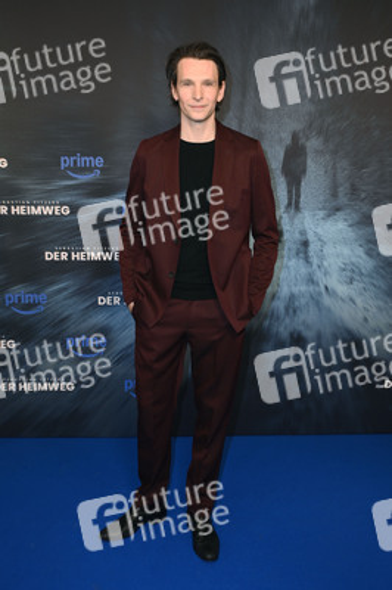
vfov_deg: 53.2
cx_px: 196
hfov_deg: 36.8
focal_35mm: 36
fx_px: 589
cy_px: 295
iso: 1600
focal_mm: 36
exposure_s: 1/250
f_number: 6.3
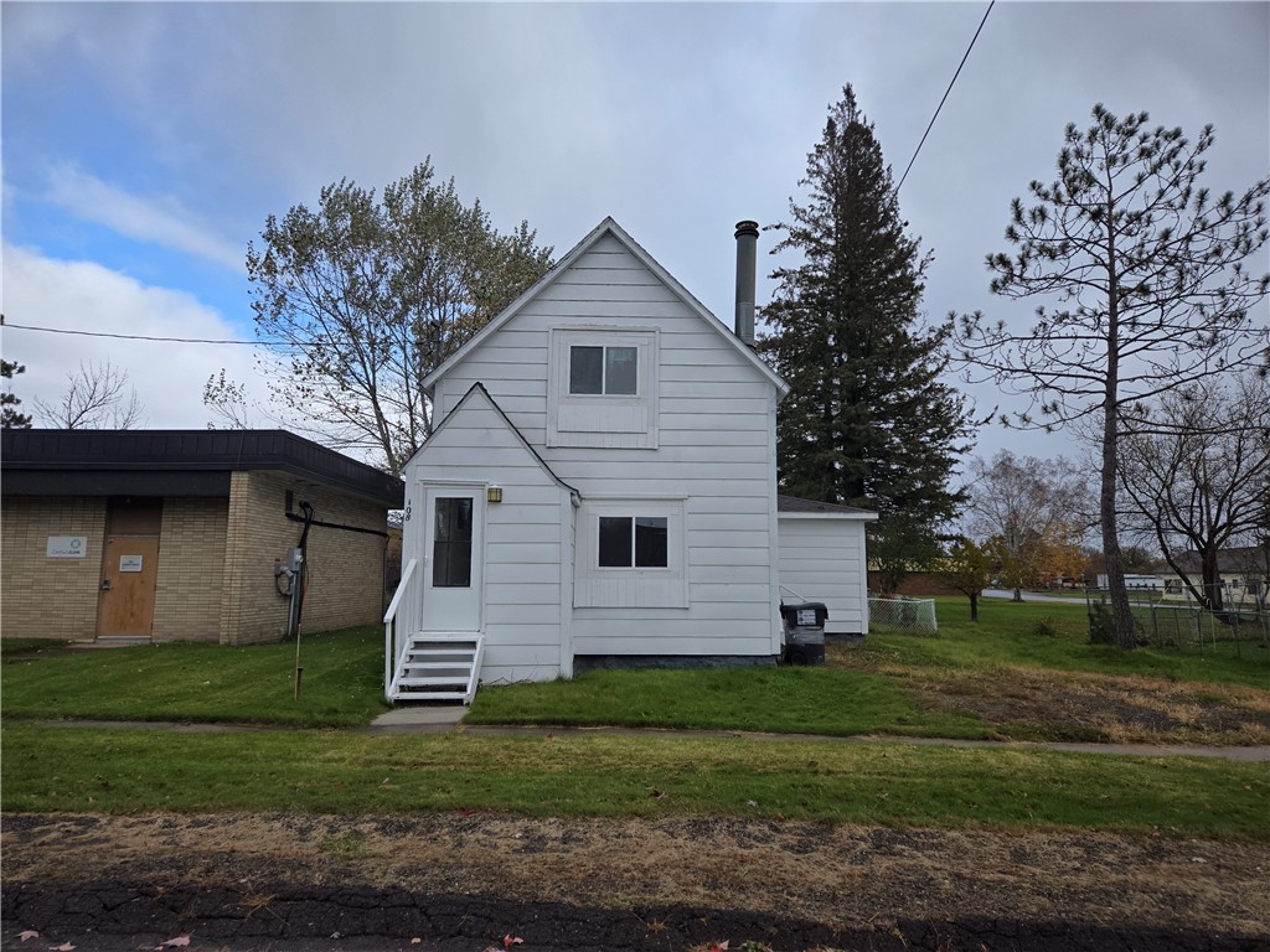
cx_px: 635
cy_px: 476
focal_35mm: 23
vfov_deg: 58.9
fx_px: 844
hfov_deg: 73.9
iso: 25
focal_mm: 5.4
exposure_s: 1/838
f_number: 1.8
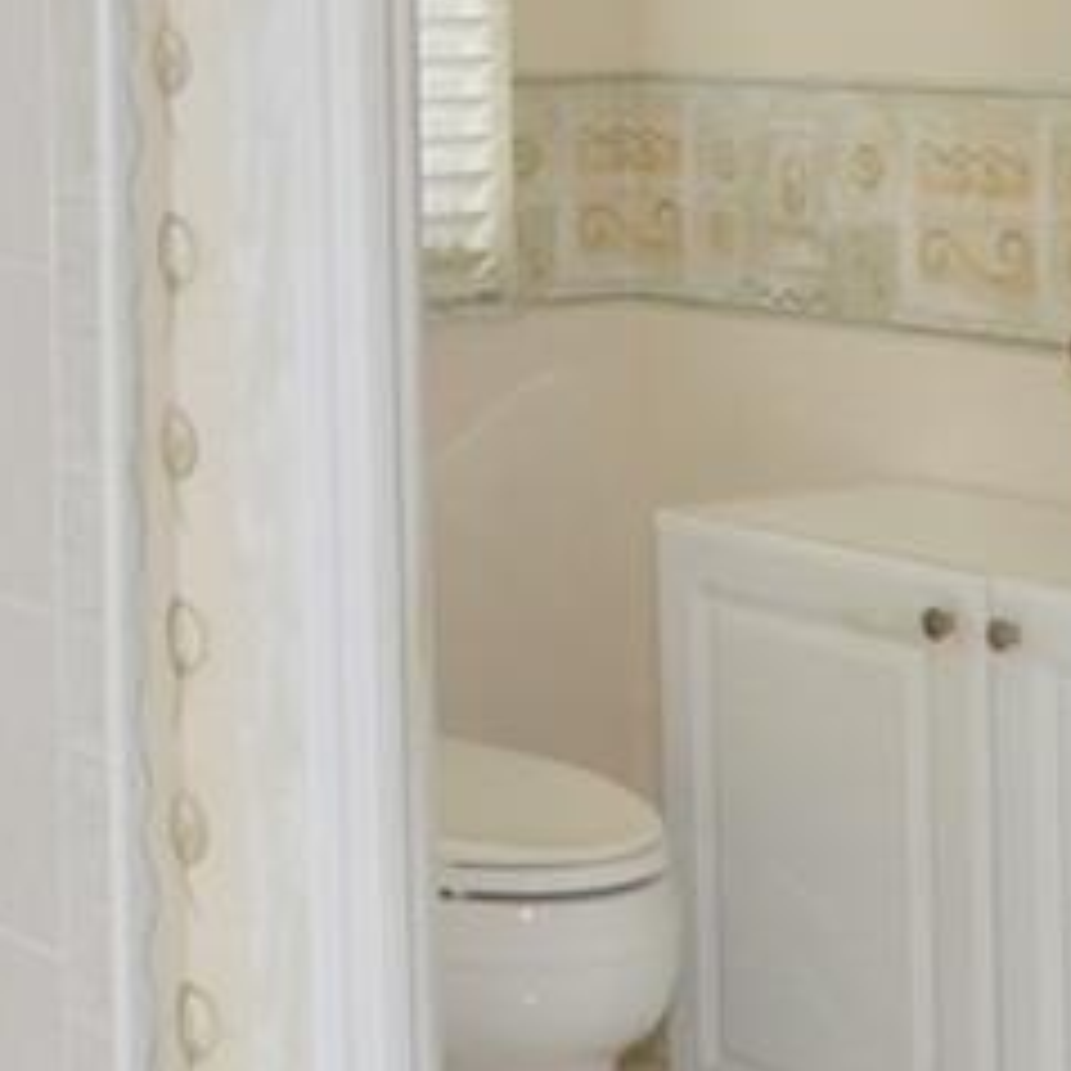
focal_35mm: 205
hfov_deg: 8.5
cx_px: -94
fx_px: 7176
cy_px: -36
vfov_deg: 8.5
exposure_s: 1/125
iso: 200
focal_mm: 24
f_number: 5.6
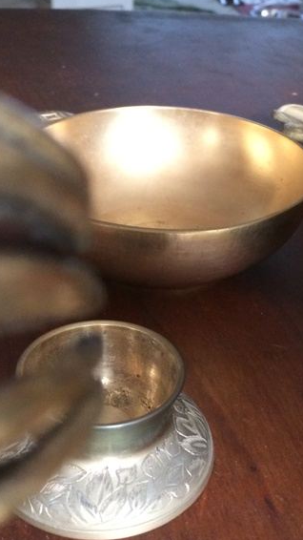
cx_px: 149
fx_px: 743
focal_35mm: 52
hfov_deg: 23.0
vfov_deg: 39.9
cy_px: 256
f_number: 2.2
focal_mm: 4.12
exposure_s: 1/30
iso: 320
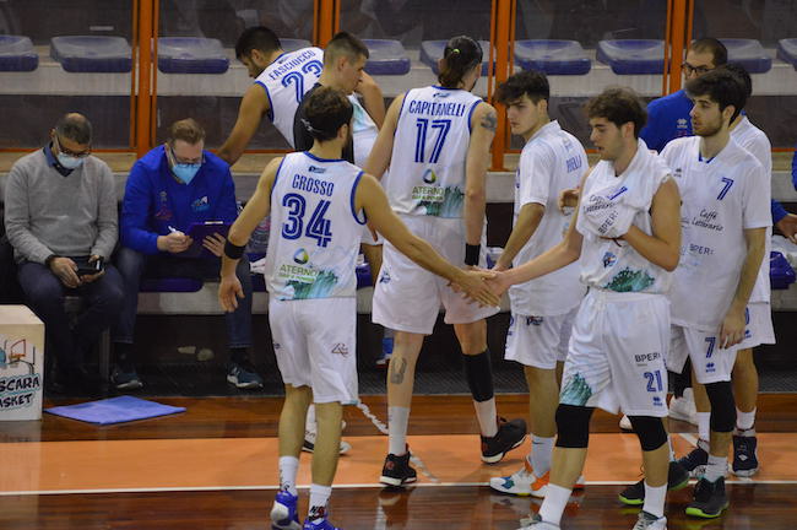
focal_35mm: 255
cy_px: 265
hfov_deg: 8.1
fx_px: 5640
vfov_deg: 5.4
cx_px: 398
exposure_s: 1/320
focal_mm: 170
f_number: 4.5
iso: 3200
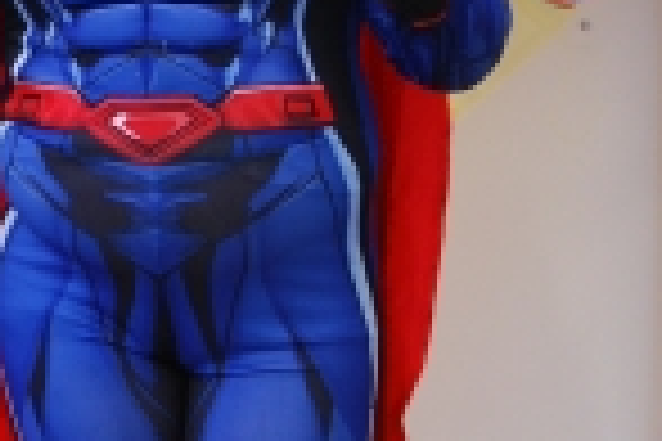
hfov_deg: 9.7
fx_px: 3898
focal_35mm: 212
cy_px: 306
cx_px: 47
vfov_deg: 6.5
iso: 400
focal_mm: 46
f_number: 5.3
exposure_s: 1/20
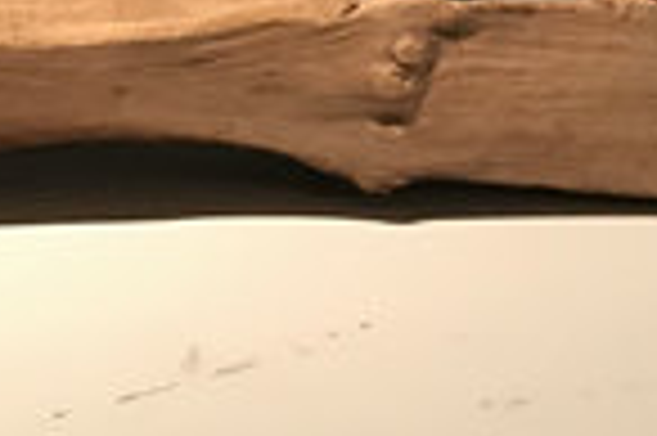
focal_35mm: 120
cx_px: 54
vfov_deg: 10.9
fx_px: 2188
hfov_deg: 16.8
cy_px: -238
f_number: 1.8
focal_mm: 3.99
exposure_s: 1/11
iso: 100
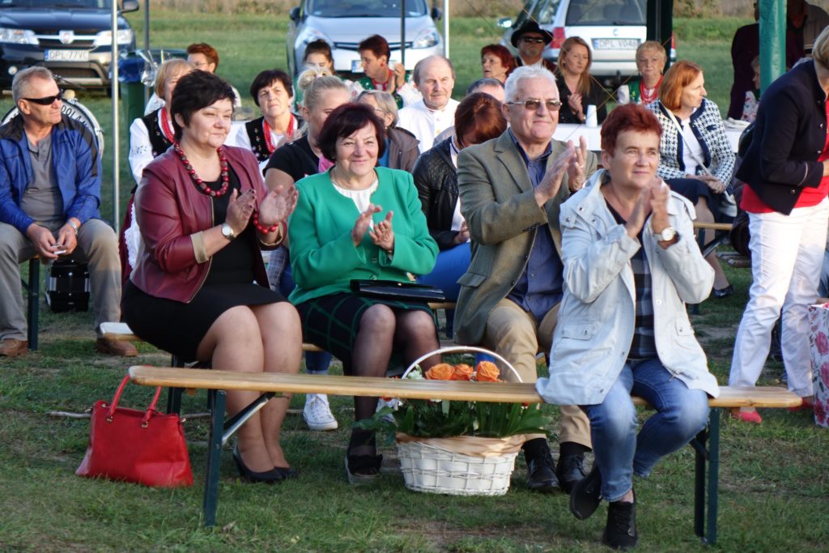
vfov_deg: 9.5
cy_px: 276
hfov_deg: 14.2
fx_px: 3339
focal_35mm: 145
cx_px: 414
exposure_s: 1/160
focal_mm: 53.29
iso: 200
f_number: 2.8
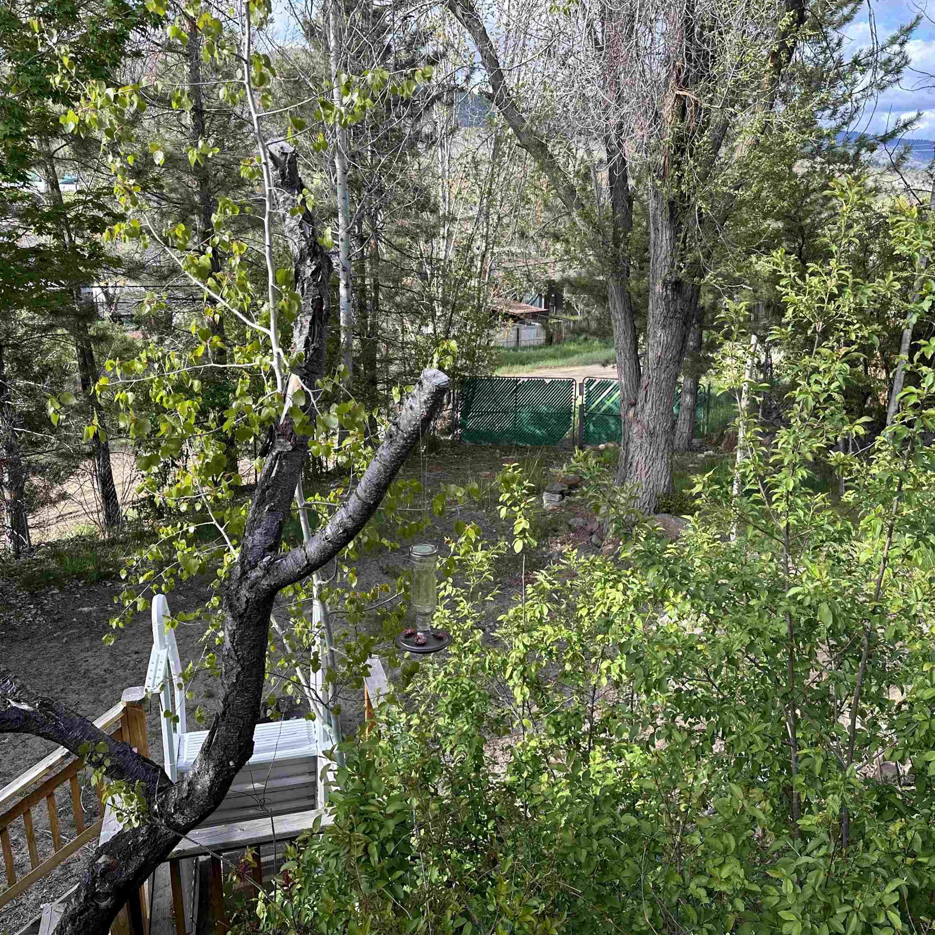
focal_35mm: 29
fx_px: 886
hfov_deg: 55.6
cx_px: 503
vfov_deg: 55.6
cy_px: 459
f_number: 1.78
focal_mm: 6.86
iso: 80
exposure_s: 1/729
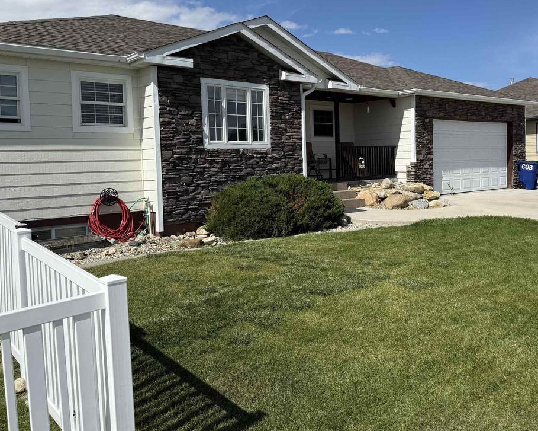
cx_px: 332
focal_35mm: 33
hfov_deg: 53.7
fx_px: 525
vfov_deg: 44.4
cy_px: 182
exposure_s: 1/8130
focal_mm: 6.76
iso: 80
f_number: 1.78
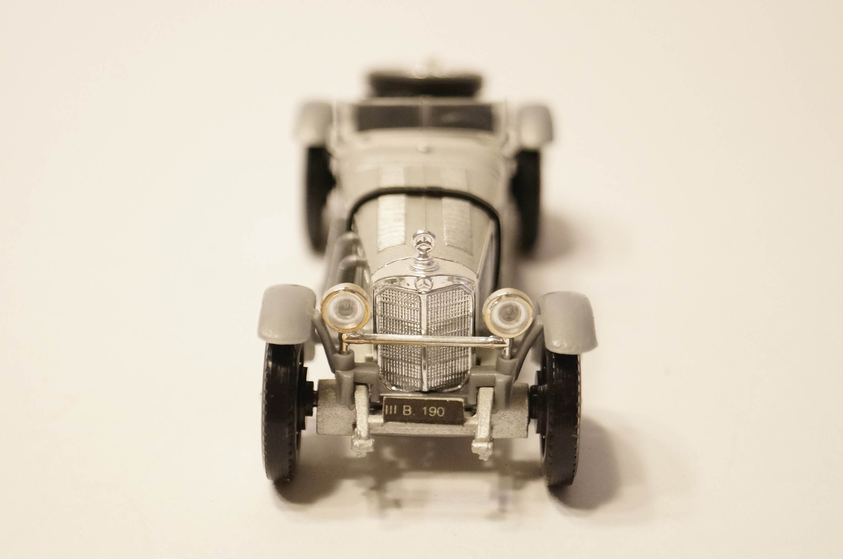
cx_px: 422
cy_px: 280
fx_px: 1929
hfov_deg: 24.7
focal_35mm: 82
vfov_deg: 16.5
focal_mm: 55
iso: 1250
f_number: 5.6
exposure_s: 1/100
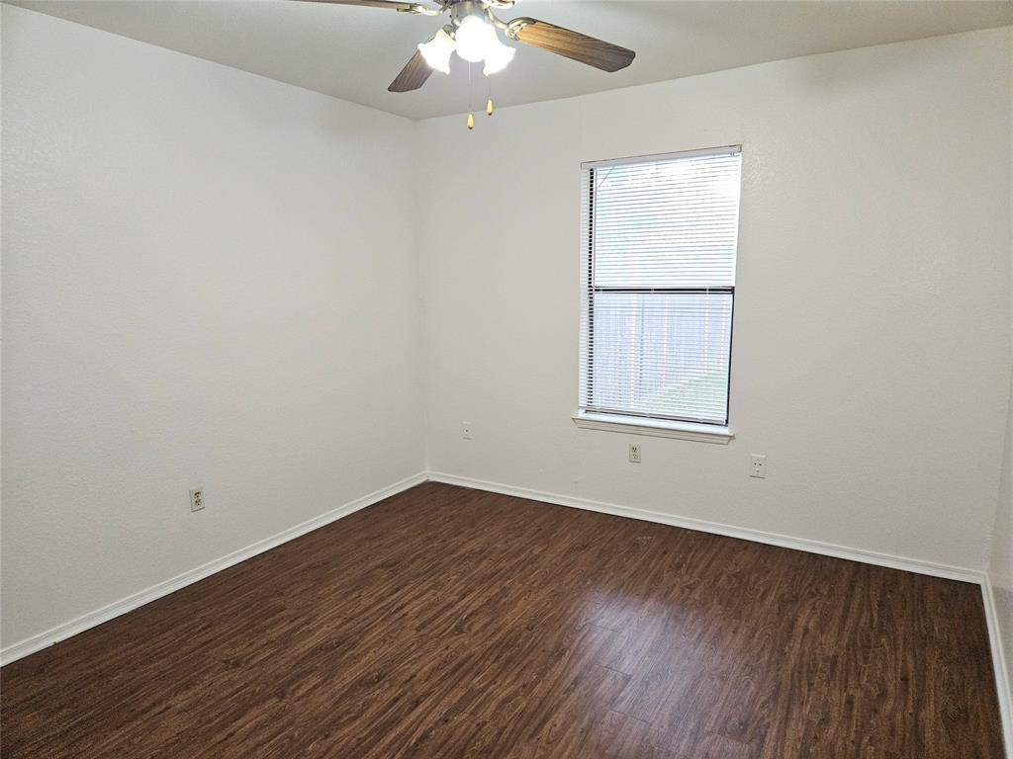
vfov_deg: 58.9
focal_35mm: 23
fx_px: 673
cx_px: 506
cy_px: 380
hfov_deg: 73.9
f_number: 1.8
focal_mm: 5.4
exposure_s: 1/60
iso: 100
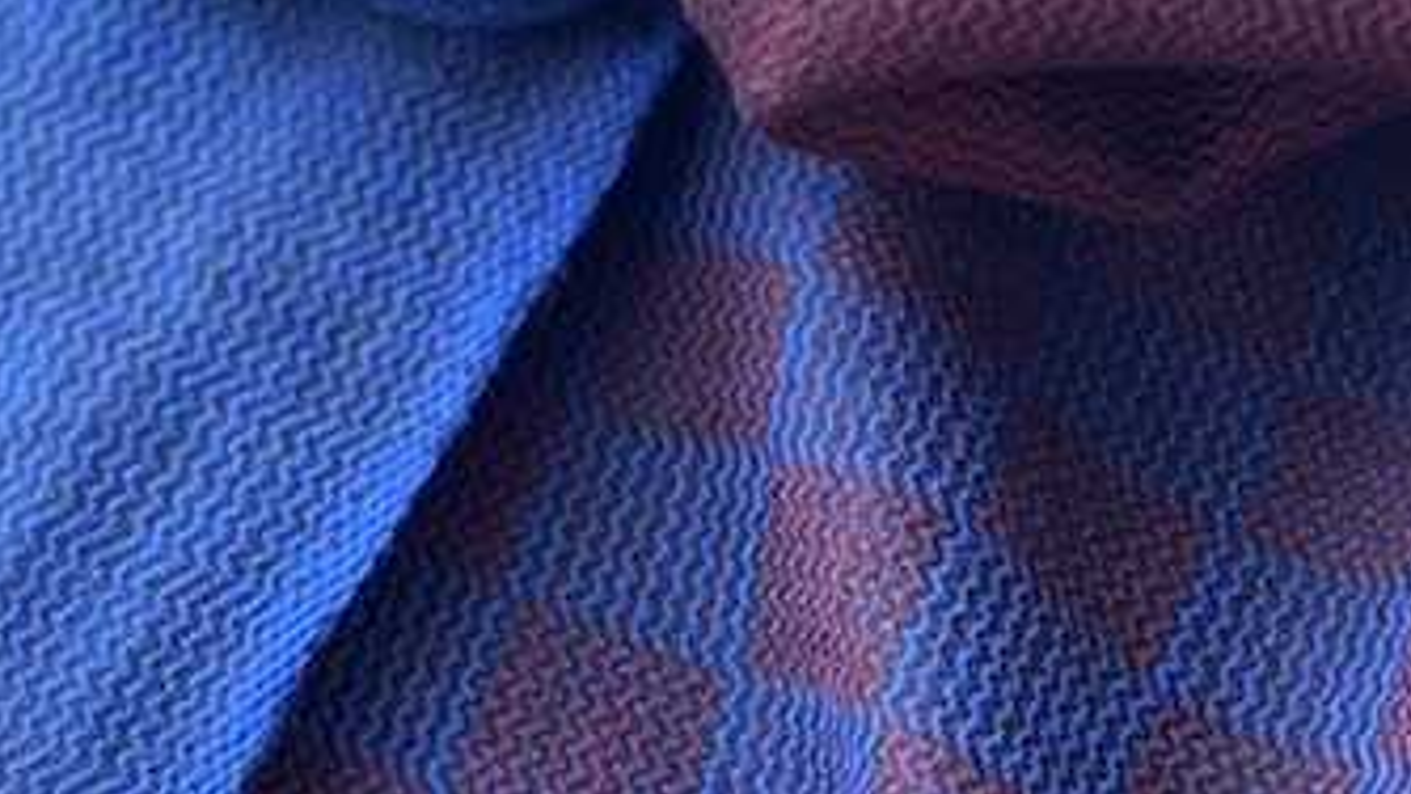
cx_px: 589
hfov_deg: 13.8
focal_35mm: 156
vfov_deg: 7.7
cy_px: -203
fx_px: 5838
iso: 160
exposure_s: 1/60
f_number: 1.78
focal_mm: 6.76
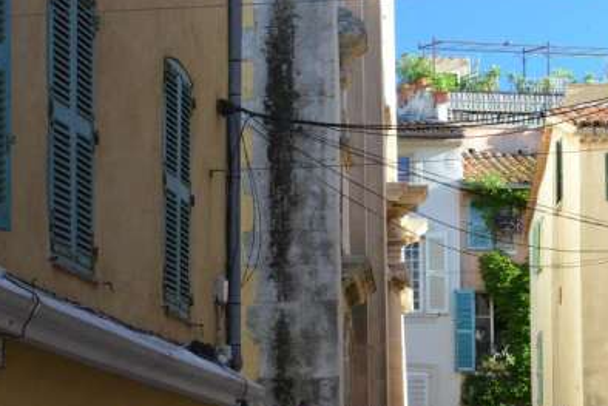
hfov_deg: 14.4
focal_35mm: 142
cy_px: 397
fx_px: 2399
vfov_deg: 9.6
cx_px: 401
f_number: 13
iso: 4000
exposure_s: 1/200
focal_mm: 70
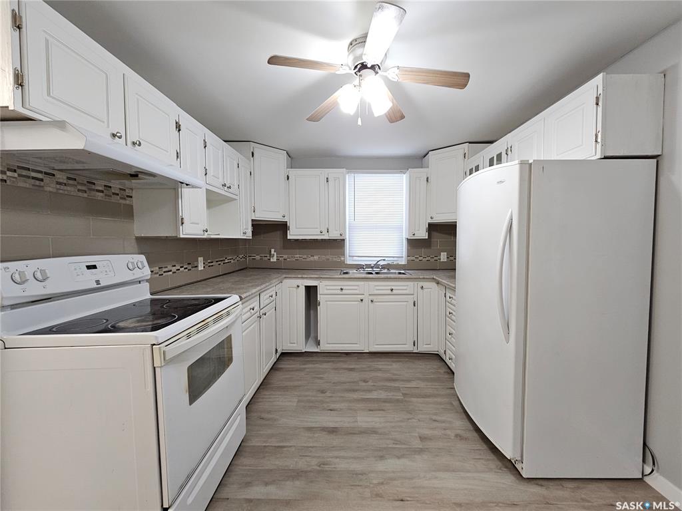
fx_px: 256
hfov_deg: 106.2
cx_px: 341
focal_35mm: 13
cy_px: 256
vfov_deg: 89.9
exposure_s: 1/60
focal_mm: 2.2
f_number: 2.2
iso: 200
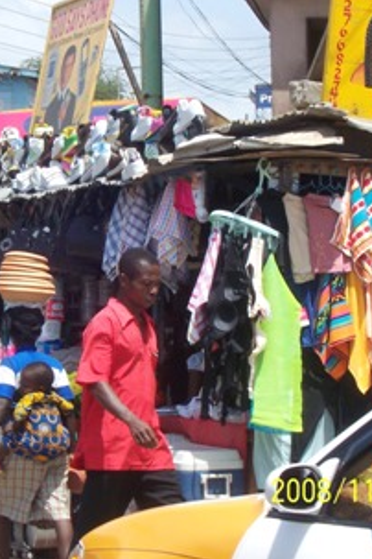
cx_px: 90
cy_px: 280
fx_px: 2402
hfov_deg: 8.8
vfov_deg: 13.2
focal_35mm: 155
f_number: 9.5
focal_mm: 16.8
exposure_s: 1/180
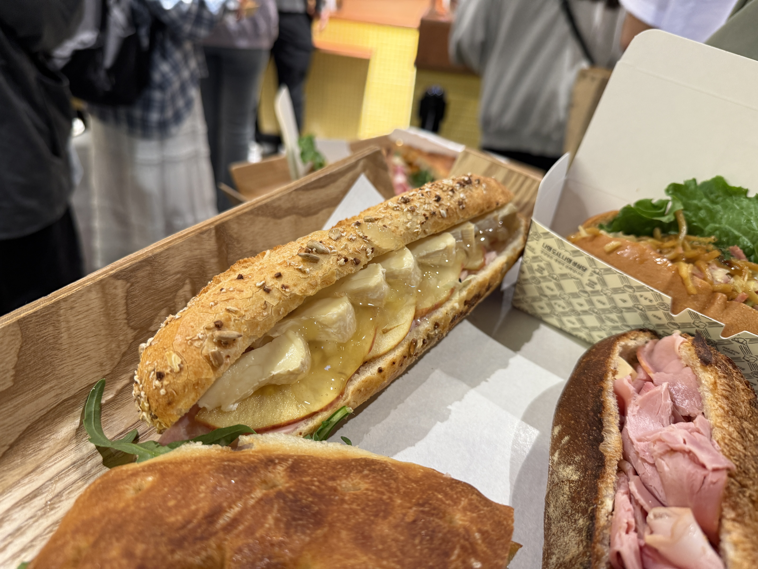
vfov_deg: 56.8
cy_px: 284
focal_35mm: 24
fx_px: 526
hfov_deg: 71.6
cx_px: 379
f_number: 1.78
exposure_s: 1/60
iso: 200
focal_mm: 6.76
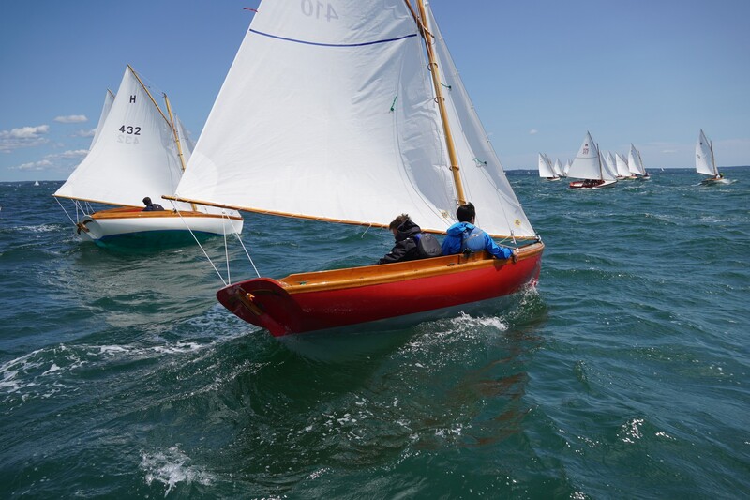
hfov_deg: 67.4
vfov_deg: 47.9
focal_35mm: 27
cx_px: 375
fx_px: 562
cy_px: 250
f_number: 4.5
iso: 100
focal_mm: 18
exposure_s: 1/1250
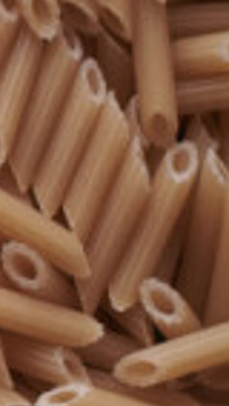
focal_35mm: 296
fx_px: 3192
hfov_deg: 3.8
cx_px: -842
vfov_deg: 7.3
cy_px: 306
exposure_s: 1/100
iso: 160
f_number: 8
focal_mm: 50
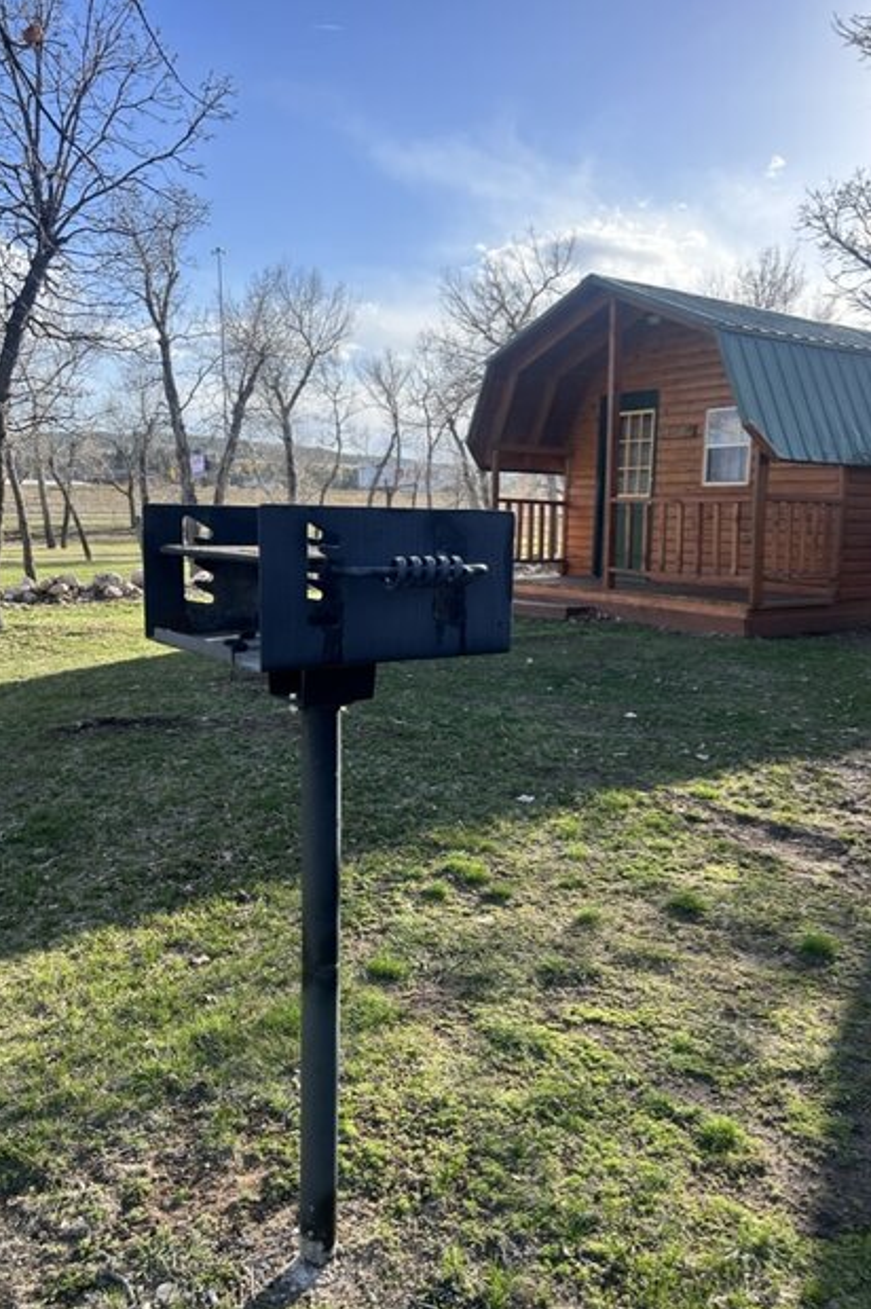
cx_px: 434
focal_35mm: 28
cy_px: 670
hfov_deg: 46.4
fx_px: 1017
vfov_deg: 65.5
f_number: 1.5
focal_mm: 5.7
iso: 50
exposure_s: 1/2045
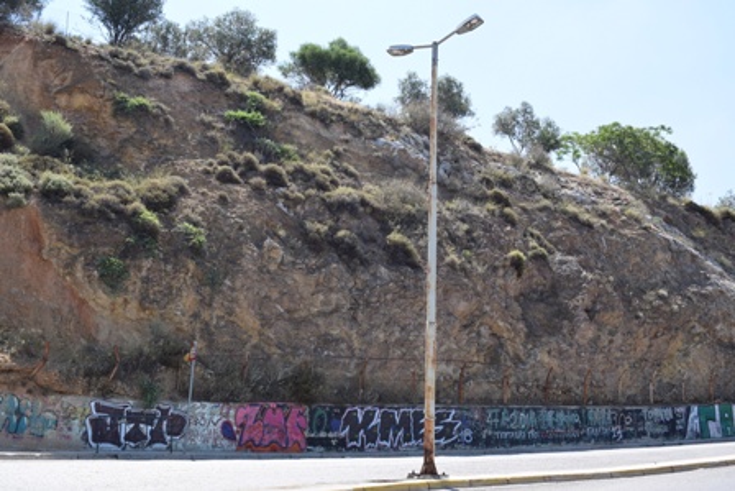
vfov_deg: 34.2
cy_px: 246
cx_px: 368
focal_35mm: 39
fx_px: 796
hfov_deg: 49.5
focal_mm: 26
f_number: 7.1
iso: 100
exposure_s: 1/200
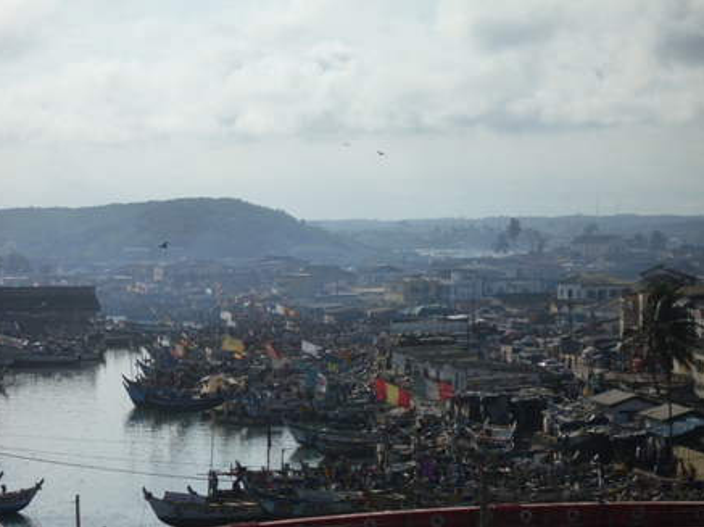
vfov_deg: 12.6
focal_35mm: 117
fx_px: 2378
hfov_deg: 16.8
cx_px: 351
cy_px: 269
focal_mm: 18.9
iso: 80
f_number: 5.2
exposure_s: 1/1000
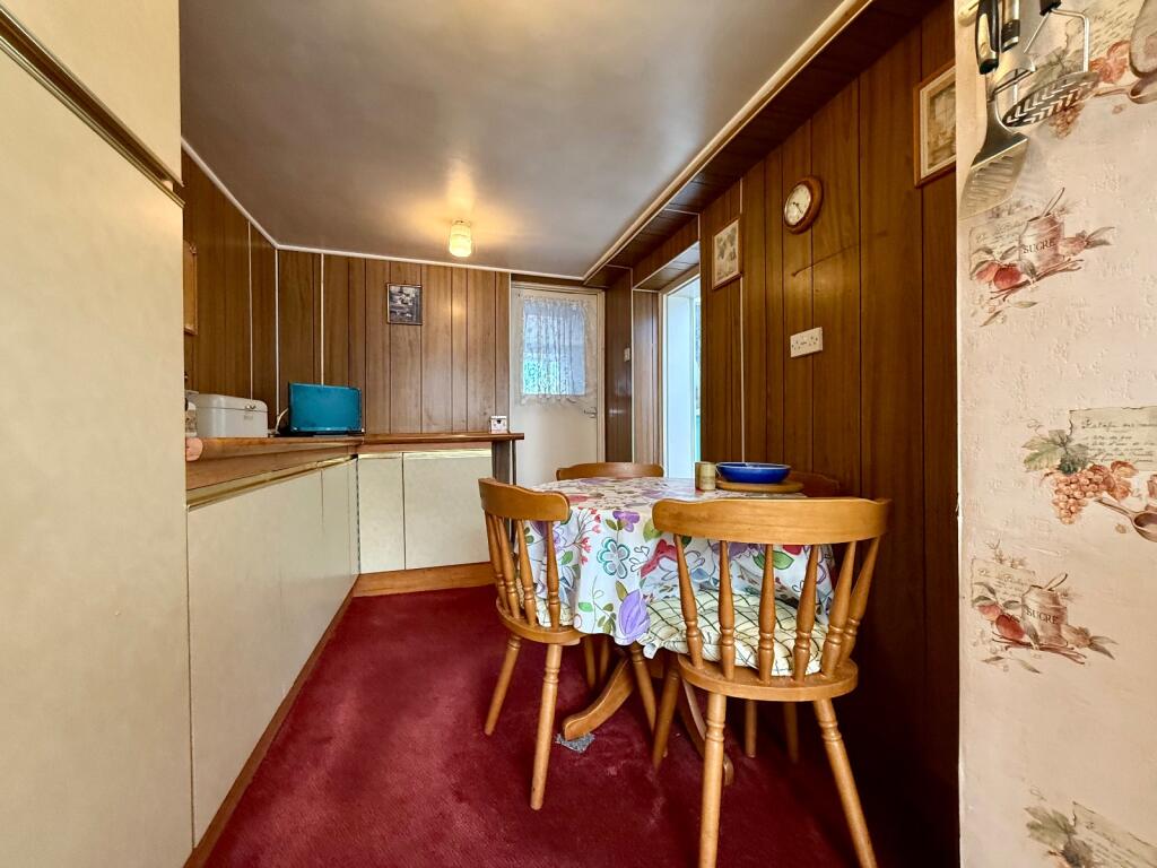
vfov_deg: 85.7
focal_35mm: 14
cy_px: 434
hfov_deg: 102.1
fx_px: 468
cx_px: 578
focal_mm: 2.22
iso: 400
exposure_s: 1/100
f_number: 2.2
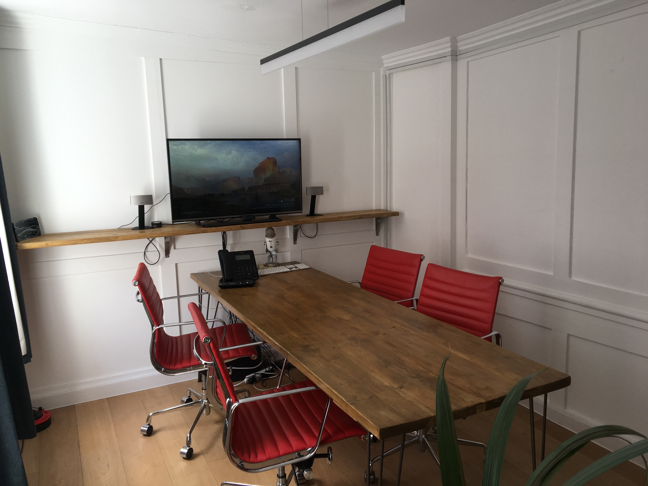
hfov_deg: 61.7
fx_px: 543
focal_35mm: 29
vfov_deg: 48.2
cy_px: 243
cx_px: 324
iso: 25
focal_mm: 4.15
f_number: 2.2
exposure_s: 1/50
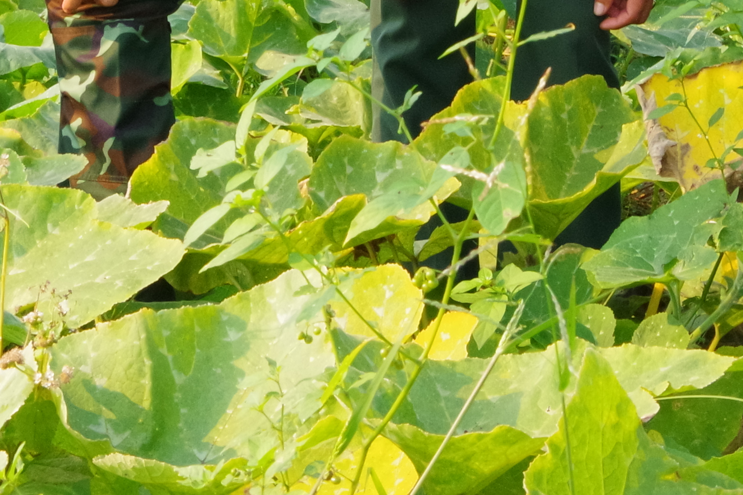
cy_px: -257
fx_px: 2476
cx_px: 507
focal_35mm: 120
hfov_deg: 17.0
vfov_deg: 11.0
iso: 1600
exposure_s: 1/160
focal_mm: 21
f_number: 13
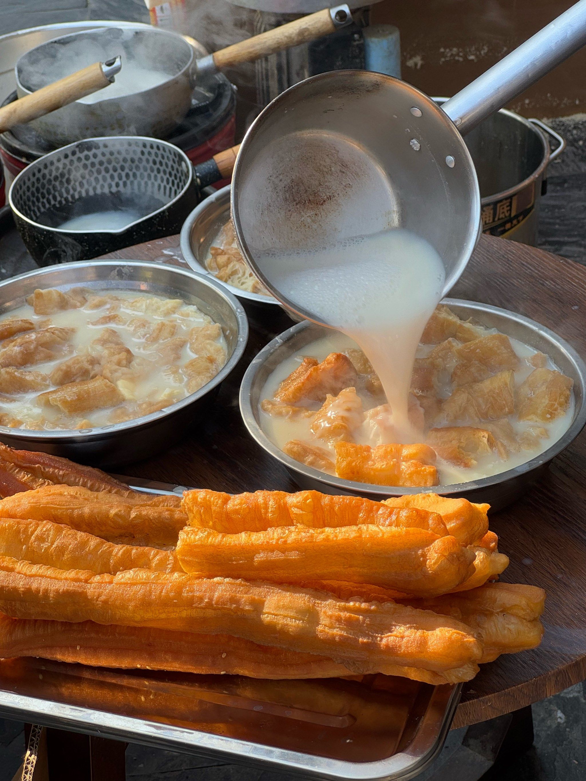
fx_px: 1738
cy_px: 390
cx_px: 293
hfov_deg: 19.1
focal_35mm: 77
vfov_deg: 25.3
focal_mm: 9
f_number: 2.8
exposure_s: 1/99
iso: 32
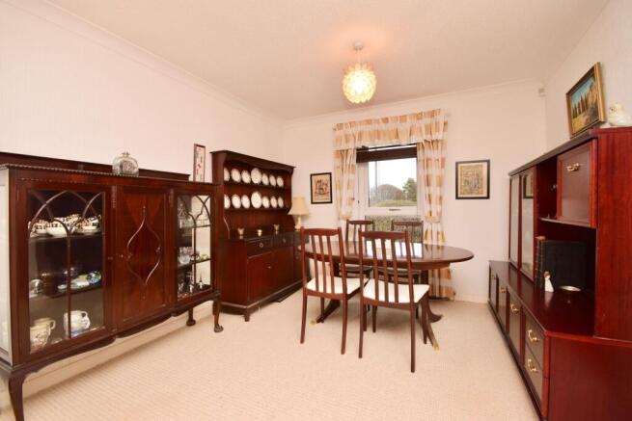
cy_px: 210
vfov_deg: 77.4
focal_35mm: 15
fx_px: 263
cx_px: 316
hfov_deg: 100.4
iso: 800
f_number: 8
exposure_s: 1/80
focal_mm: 10
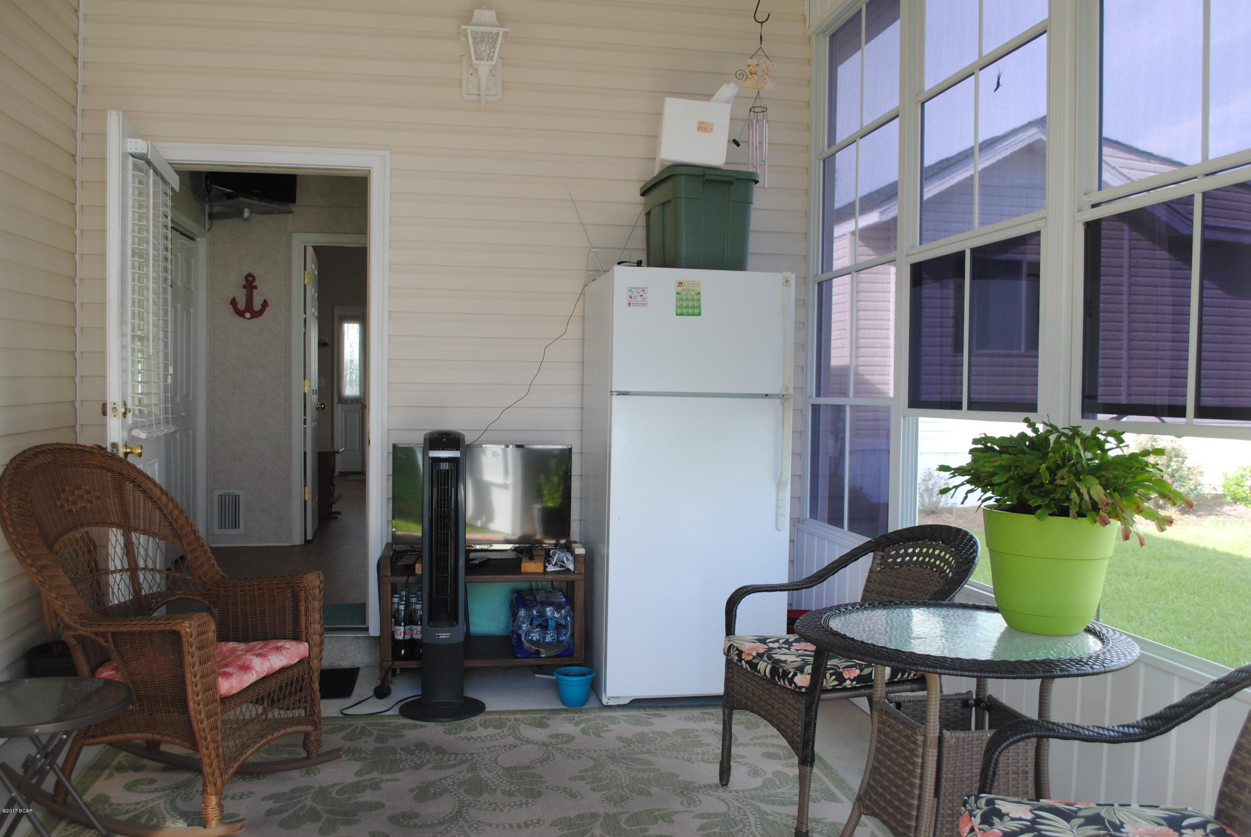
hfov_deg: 61.9
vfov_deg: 43.7
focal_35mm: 30
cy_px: 418
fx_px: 1044
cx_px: 626
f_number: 5
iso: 200
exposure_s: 1/80
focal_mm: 20
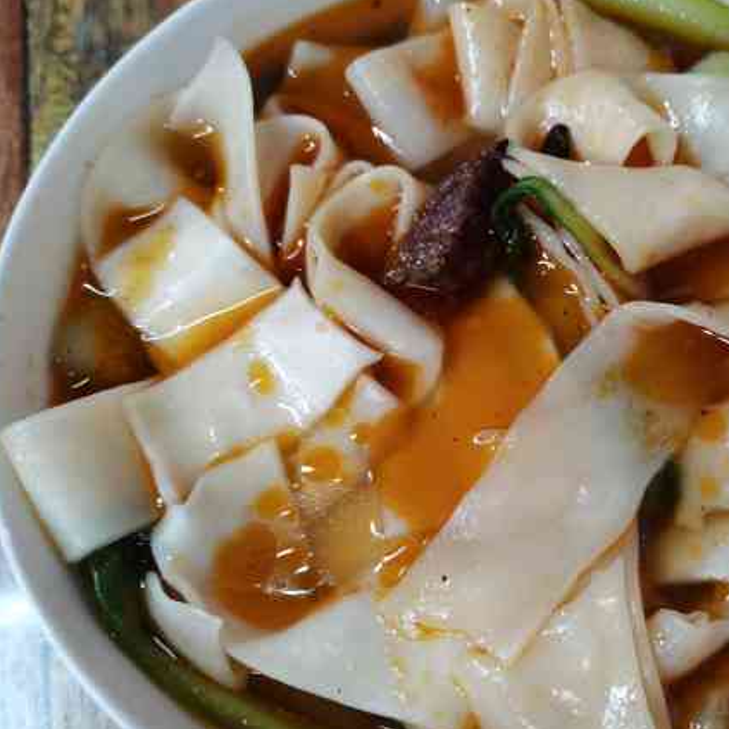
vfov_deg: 43.8
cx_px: 560
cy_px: 392
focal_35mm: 38
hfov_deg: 42.3
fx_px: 905
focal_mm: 5.58
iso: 400
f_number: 1.8
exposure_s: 1/50
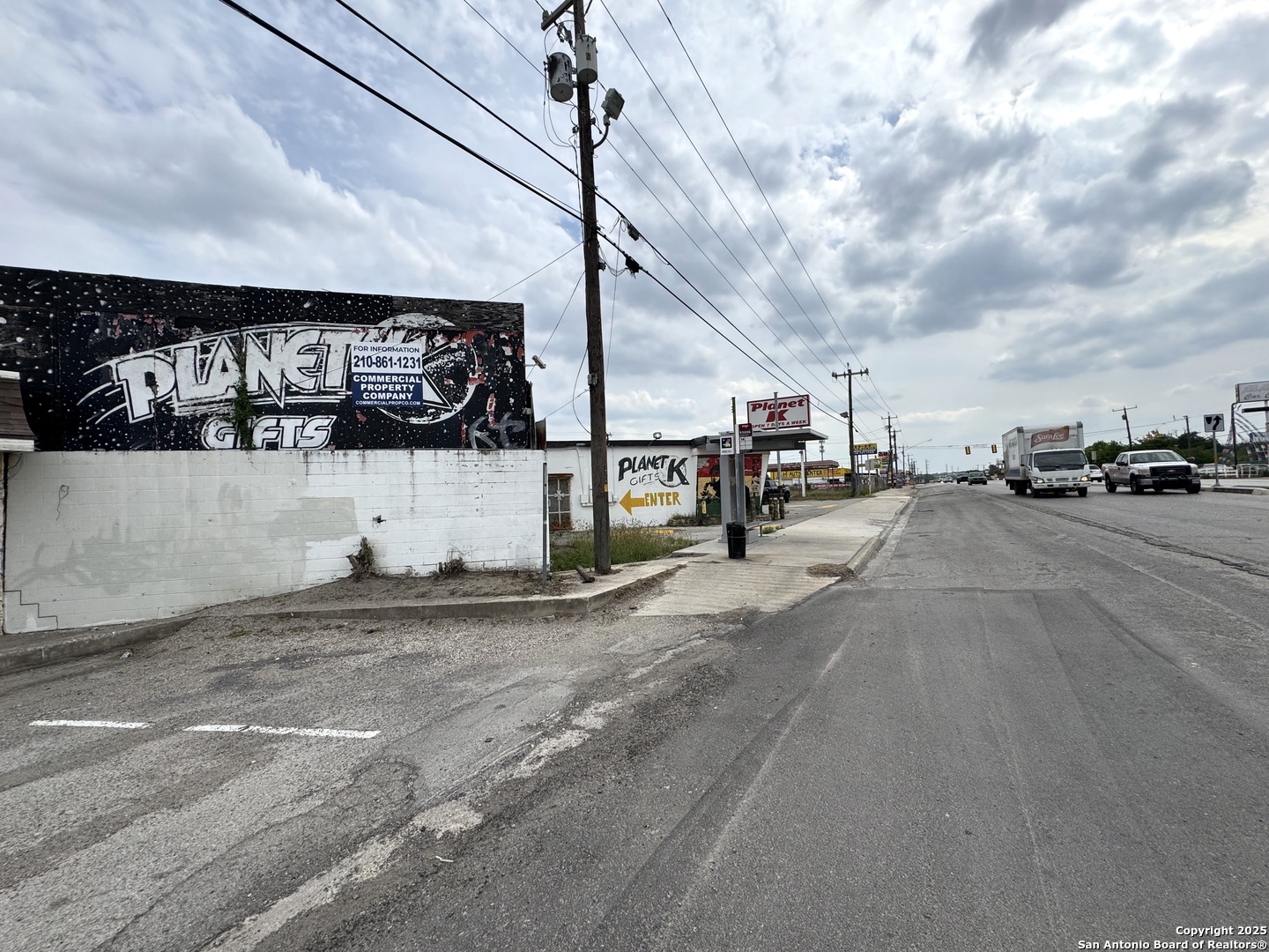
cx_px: 634
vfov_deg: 85.7
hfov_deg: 102.1
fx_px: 513
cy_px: 476
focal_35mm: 14
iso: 50
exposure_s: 1/3390
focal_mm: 2.22
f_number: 2.2
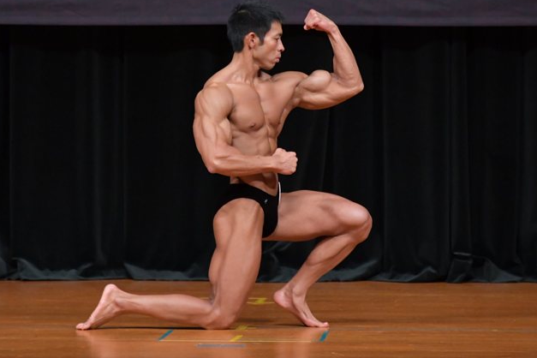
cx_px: 245
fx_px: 6354
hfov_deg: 4.8
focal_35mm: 426
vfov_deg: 3.2
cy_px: 140
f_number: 5.6
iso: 4000
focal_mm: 230
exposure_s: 1/400
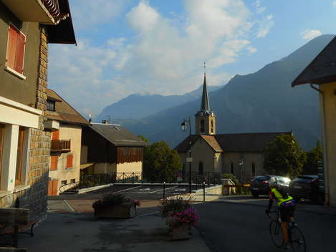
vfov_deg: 44.0
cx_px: 209
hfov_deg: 56.2
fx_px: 311
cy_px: 102
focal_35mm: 32
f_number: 3.7
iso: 80
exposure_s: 1/1000
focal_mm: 4.5
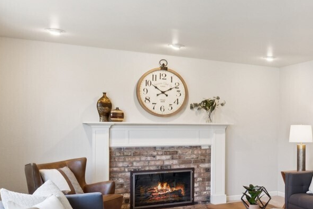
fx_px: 374
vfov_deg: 31.0
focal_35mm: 43
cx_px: 301
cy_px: 133
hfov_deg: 40.7
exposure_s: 1/5
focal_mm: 10
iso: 250
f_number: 9
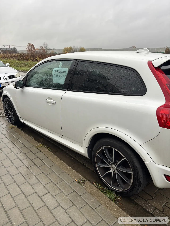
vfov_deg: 67.3
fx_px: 170
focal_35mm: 26
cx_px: 85
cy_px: 113
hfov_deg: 53.1
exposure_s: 1/133
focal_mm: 5.96
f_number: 1.6
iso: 32
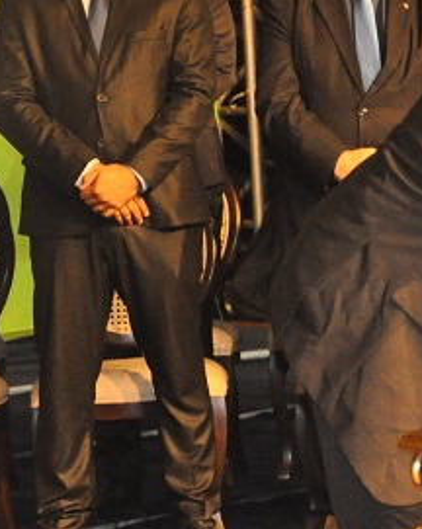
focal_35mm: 240
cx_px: 674
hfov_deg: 6.3
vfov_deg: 8.1
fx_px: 3755
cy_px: 170
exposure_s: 1/100
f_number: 5.6
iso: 3200
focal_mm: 66
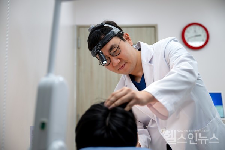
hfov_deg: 38.9
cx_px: 112
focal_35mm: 51
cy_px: 75
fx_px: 319
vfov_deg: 26.5
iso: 320
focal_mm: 51
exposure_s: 1/160
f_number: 2.8
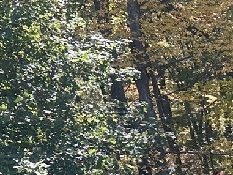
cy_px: 319
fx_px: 869
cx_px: 425
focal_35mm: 129
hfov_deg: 13.6
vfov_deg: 10.7
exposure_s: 1/293
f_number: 1.78
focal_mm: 6.86
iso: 80
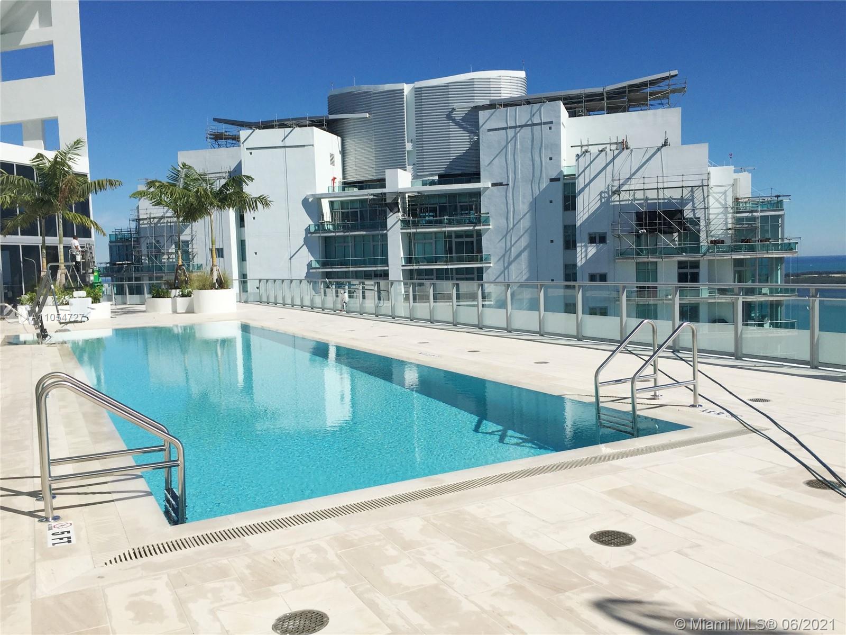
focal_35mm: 29
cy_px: 318
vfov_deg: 48.2
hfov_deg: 61.7
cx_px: 423
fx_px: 709
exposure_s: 1/4950
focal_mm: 4.15
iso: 32
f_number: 2.2
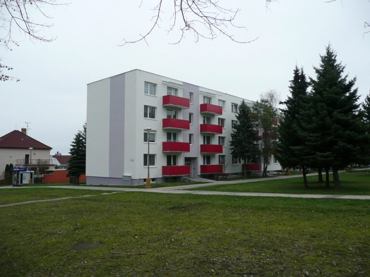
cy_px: 138
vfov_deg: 49.7
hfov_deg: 63.4
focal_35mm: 28
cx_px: 185
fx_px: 299
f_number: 3.3
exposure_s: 1/400
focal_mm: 4.6
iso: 200
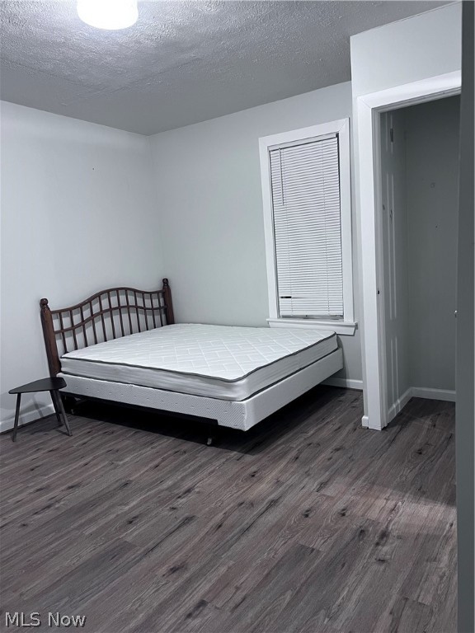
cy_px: 316
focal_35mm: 26
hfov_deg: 53.1
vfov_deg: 67.3
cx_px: 238
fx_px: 476
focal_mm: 5.7
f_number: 1.5
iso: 250
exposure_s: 1/60
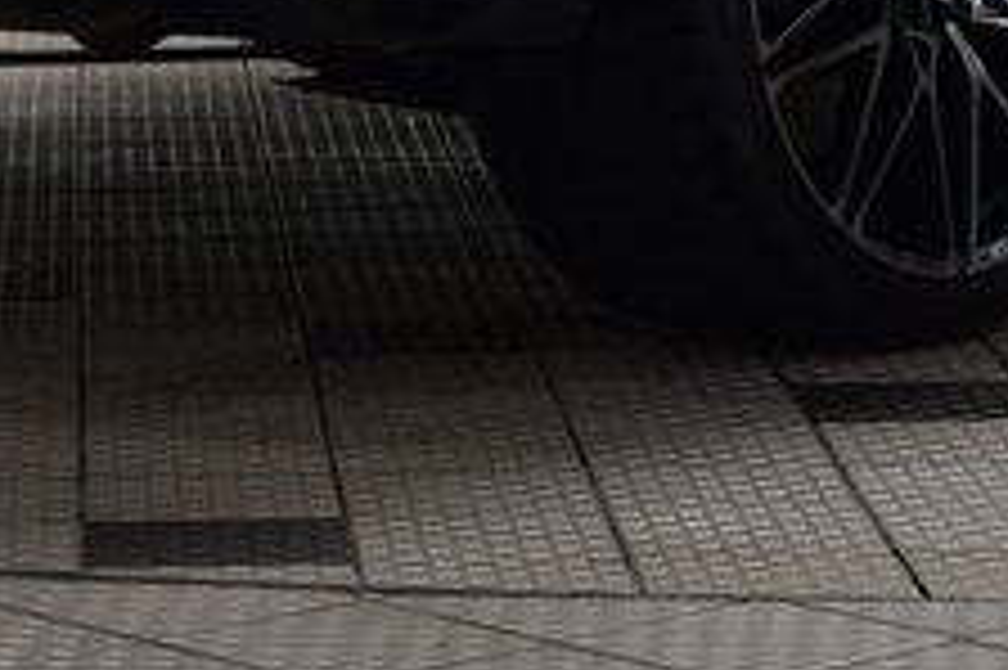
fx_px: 6911
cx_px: 742
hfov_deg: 8.3
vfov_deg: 5.5
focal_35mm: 247
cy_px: -582
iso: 400
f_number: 7.1
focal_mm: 36
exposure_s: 1/25
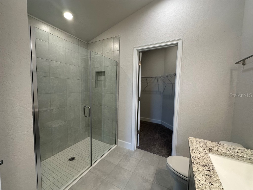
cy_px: 95
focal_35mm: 14
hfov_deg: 102.1
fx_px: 102
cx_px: 126
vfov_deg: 85.7
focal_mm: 2.22
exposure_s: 1/120
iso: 160
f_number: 2.2
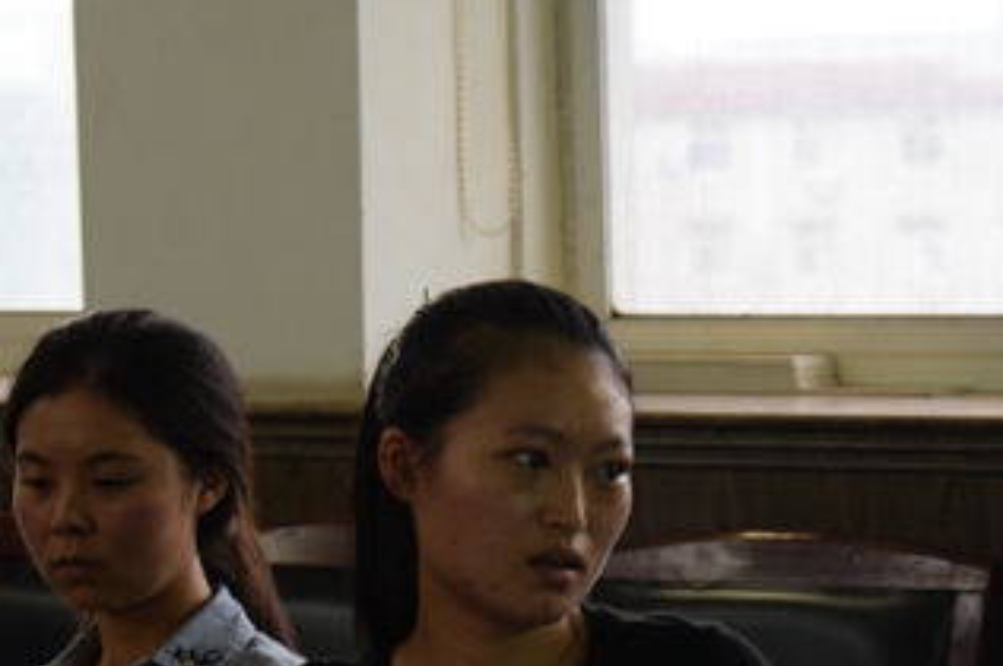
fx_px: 4759
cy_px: 515
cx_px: 641
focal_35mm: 171
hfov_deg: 12.0
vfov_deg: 8.0
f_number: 5
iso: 800
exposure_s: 1/25
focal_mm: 72
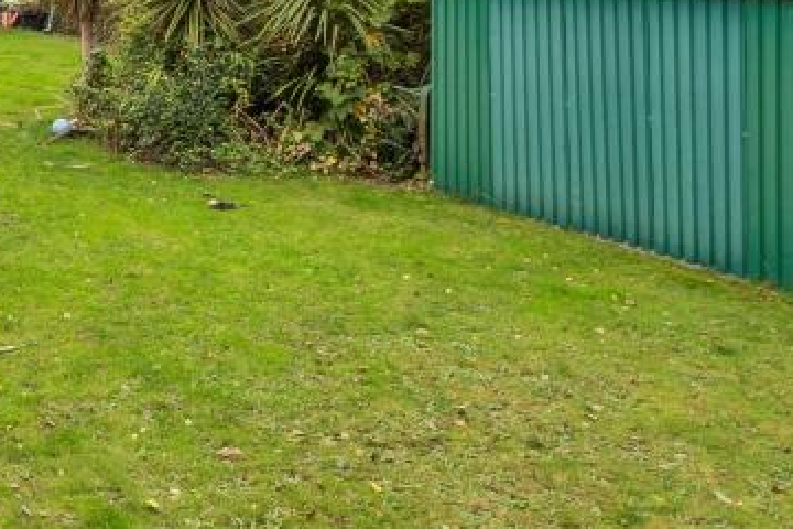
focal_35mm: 54
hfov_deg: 33.7
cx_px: 2
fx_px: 1189
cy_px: -72
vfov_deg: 23.3
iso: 200
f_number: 9
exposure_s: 1/60
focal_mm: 19
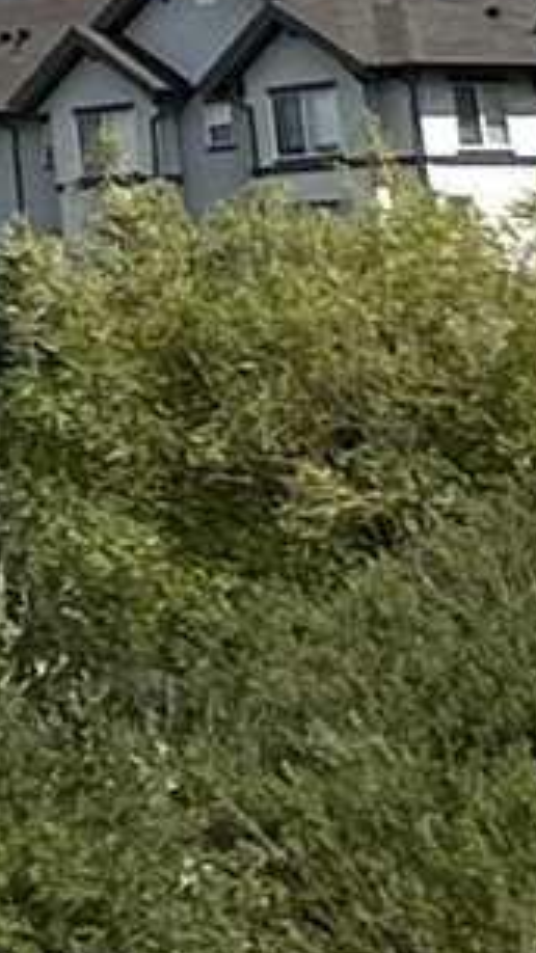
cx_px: -2309
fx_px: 3868
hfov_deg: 5.5
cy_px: -149
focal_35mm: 153
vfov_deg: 13.7
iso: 50
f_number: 2.2
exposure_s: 1/2959
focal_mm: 2.22
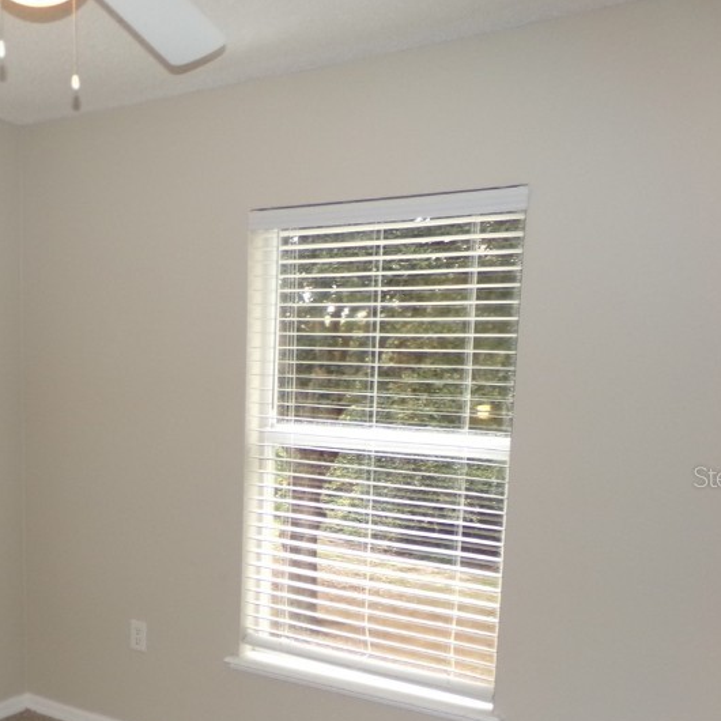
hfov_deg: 39.0
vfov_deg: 40.5
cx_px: 125
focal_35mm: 41
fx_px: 966
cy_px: 476
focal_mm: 4.3
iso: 200
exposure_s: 1/34
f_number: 3.7
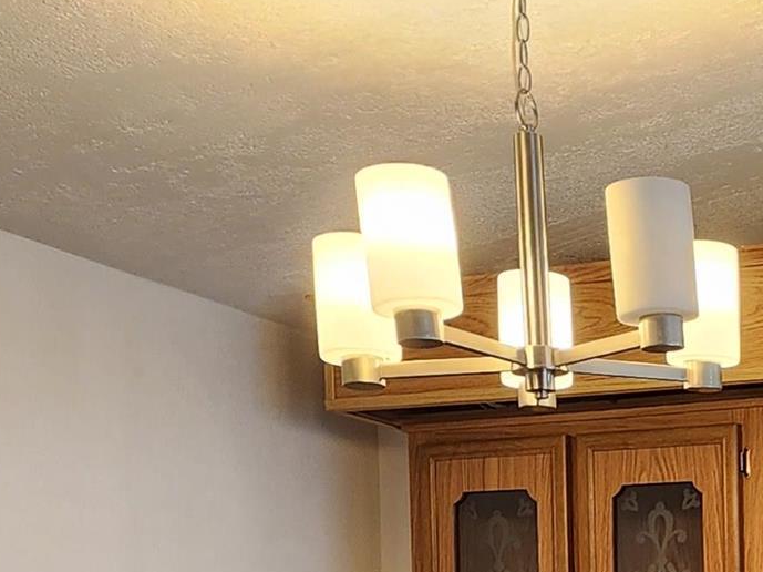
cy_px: 784
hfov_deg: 29.2
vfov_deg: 22.1
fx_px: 1278
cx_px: 887
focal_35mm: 58
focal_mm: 2.2
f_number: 2.2
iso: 125
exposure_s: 1/60
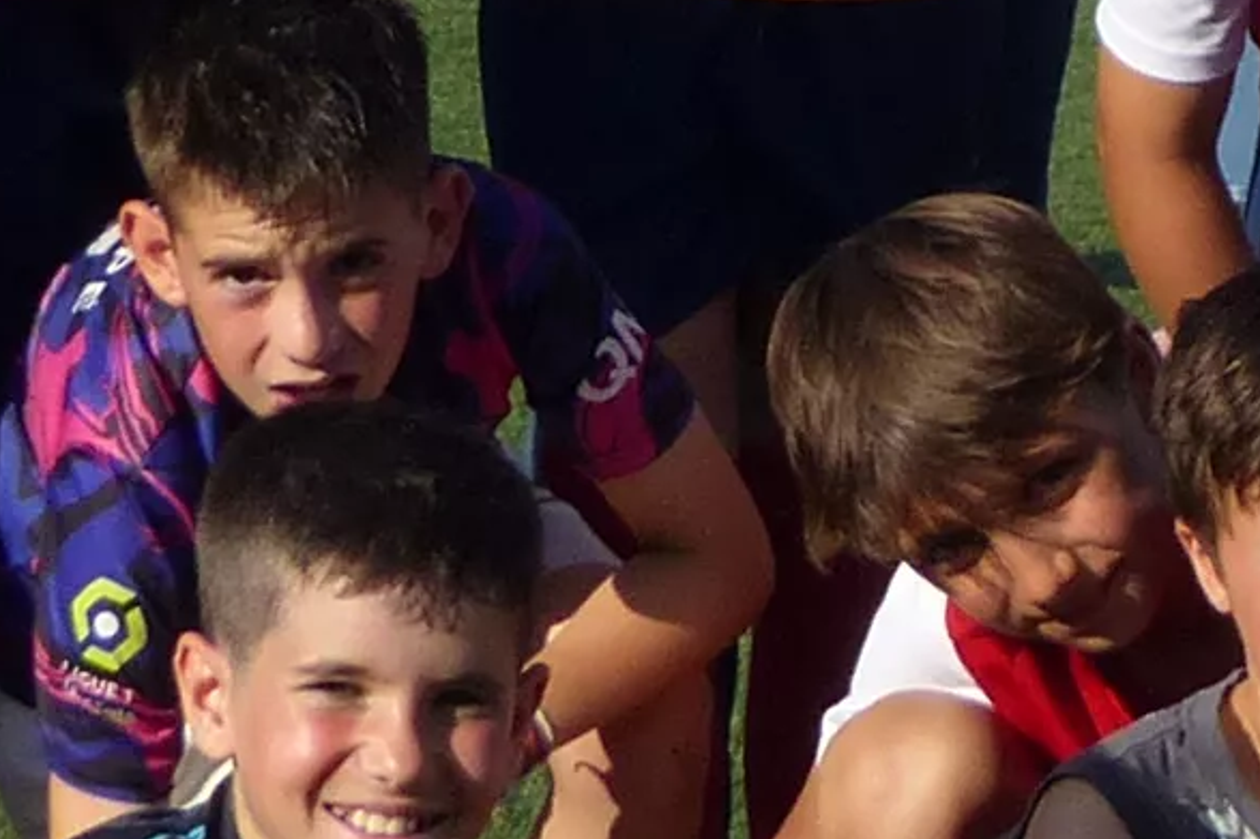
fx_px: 8432
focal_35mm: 241
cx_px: 1447
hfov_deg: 8.5
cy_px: -515
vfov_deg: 5.6
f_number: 3.5
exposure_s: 1/1000
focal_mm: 6
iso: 100
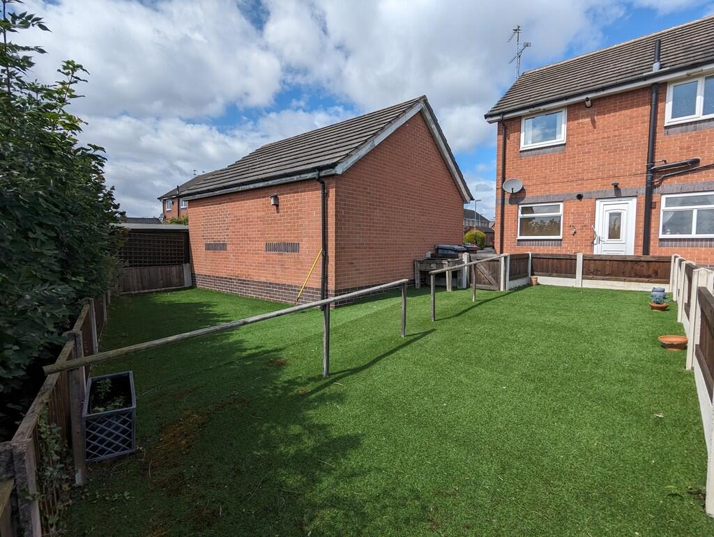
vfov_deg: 78.2
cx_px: 357
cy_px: 268
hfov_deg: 94.4
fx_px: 330
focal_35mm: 16
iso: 50
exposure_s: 1/2160
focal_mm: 2.35
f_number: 2.2
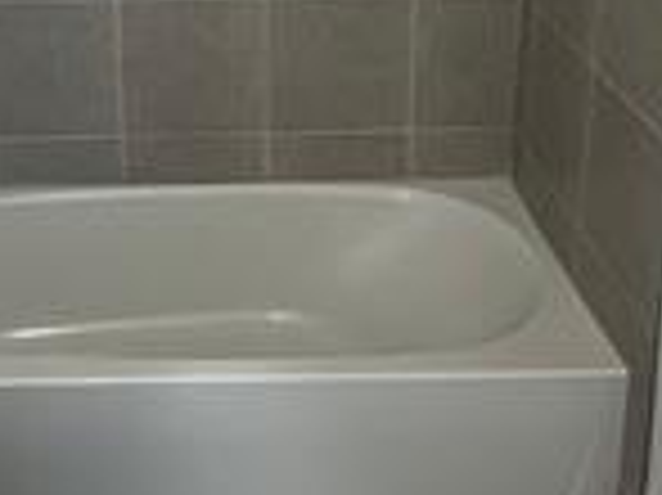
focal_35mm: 53
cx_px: 198
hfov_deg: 35.7
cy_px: -76
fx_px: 1013
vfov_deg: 25.1
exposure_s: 1/60
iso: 200
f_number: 1.8
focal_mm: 1.57
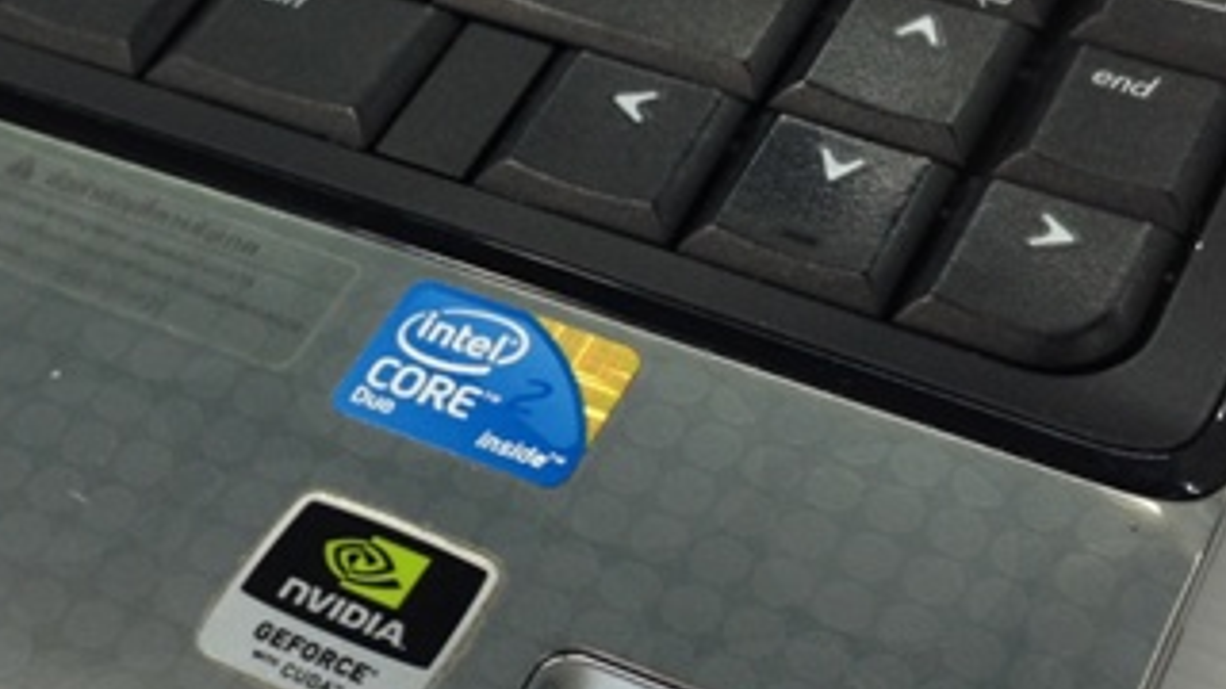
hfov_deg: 23.6
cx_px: 448
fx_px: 2926
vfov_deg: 13.4
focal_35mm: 90
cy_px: 272
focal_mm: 4.12
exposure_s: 1/20
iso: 64
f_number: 2.4
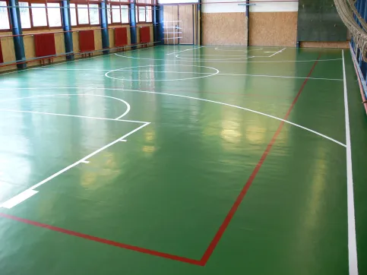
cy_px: 138
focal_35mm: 35
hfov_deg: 52.6
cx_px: 184
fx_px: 371
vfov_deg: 40.7
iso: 200
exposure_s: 1/30
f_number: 2.8
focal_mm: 7.4
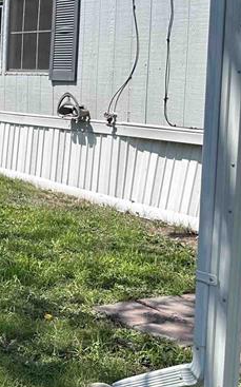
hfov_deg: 16.0
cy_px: 127
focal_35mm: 71
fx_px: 747
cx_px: -170
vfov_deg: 28.8
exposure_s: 1/5000
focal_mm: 6.86
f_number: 1.78
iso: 80
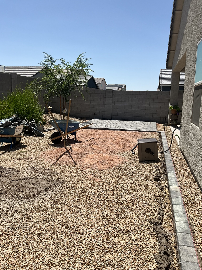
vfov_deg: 61.7
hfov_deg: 48.2
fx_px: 226
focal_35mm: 29
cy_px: 135
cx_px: 101
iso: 25
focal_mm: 3
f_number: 1.8
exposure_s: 1/2667
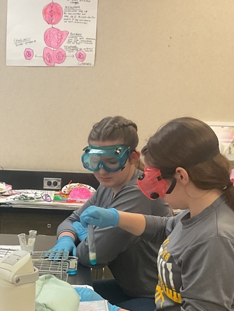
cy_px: 240
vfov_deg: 29.3
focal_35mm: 65
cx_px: 9
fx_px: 586
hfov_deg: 21.9
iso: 100
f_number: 1.8
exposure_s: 1/60
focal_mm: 3
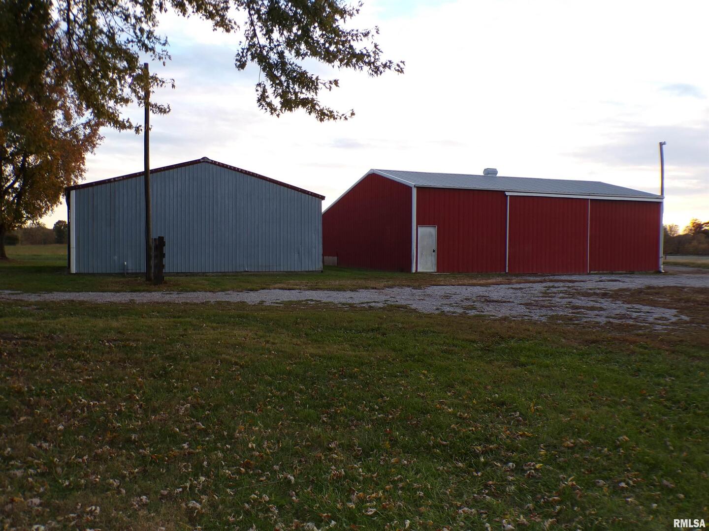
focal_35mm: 32
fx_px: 655
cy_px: 266
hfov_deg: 56.8
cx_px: 354
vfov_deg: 44.2
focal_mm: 5.8
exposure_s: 1/75
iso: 100
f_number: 3.2
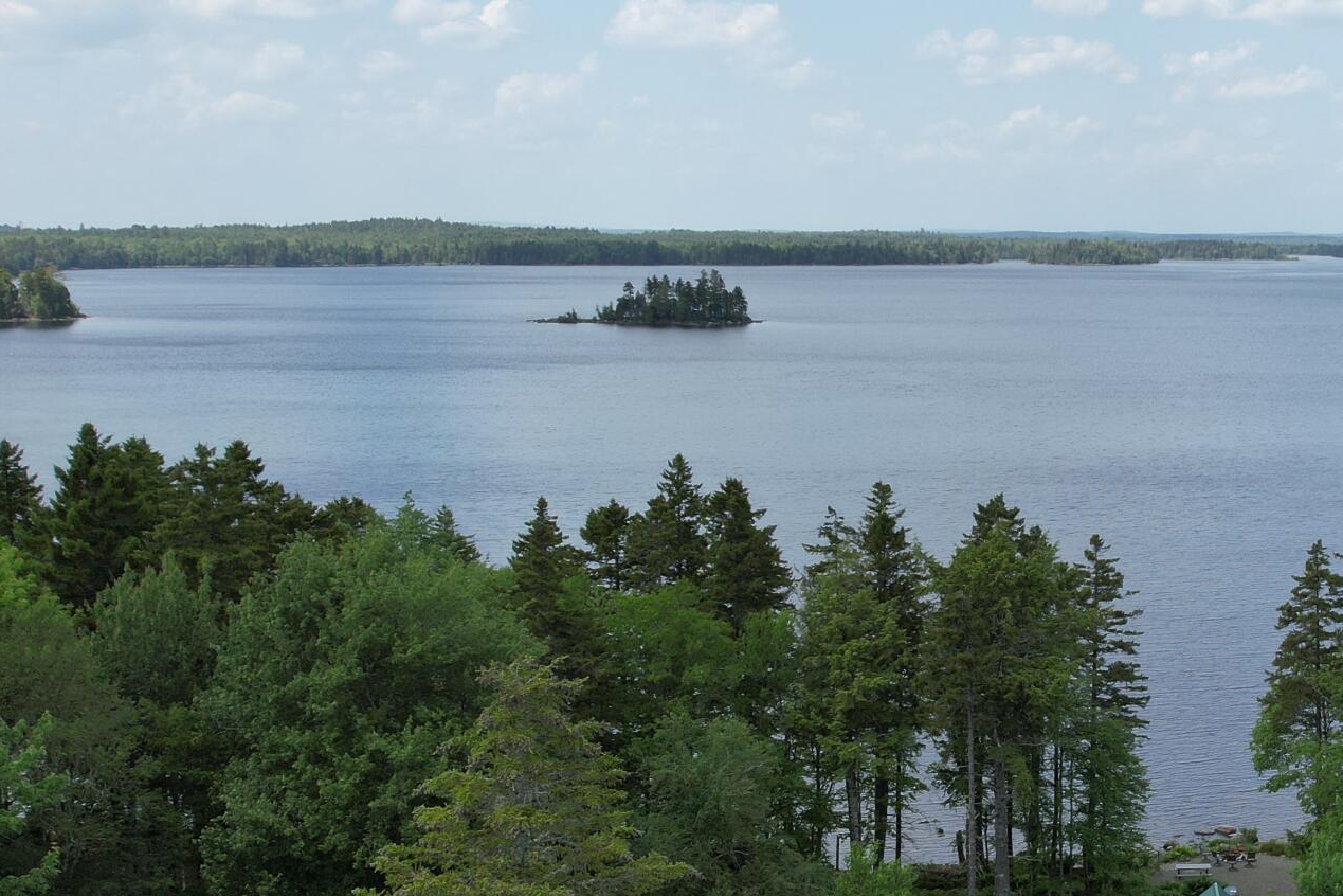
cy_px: 551
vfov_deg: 25.9
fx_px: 1940
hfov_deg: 36.8
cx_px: 1077
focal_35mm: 52
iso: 100
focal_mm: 8.38
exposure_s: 1/1600
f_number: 2.8
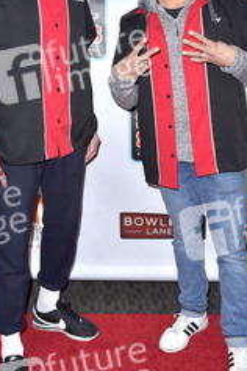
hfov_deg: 25.1
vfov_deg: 36.7
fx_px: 556
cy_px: 146
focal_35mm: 54
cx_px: 118
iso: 320
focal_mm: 32
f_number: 7.1
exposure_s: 1/250
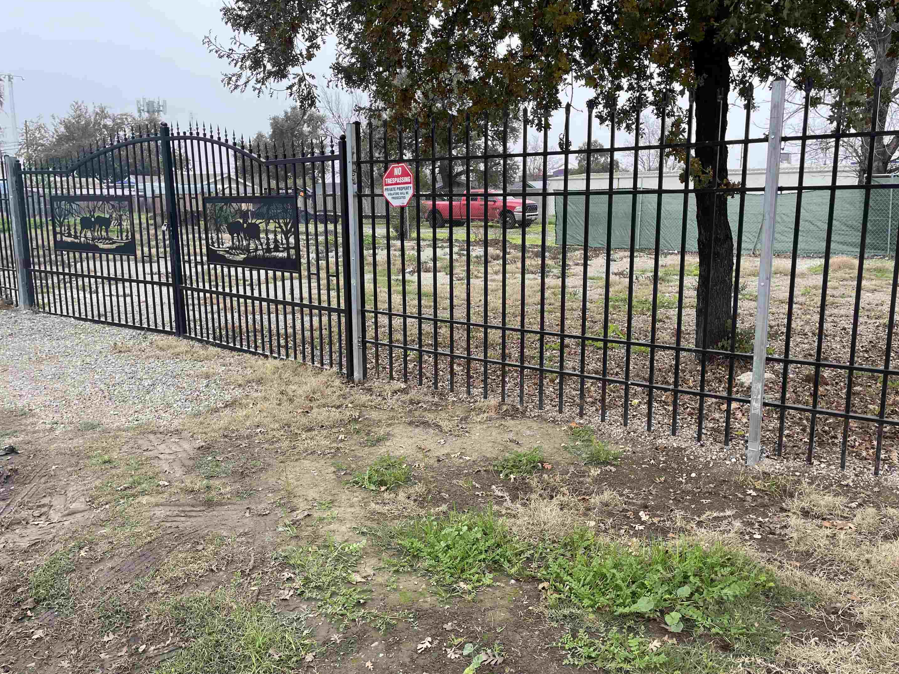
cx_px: 452
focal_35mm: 28
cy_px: 340
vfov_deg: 49.7
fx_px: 727
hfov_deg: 63.4
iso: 32
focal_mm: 4.2
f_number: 1.6
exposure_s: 1/258
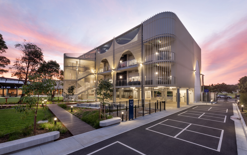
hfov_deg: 101.5
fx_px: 101
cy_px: 81
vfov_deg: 74.8
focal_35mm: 15
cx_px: 125
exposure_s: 3
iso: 80
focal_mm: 14
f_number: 16
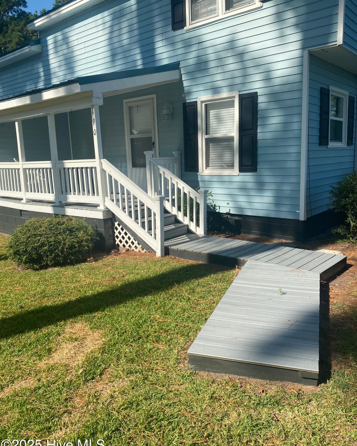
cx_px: 184
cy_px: 221
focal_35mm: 28
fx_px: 370
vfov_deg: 62.2
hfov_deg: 51.5
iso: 32
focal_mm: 4.25
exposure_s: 1/2222
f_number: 1.8
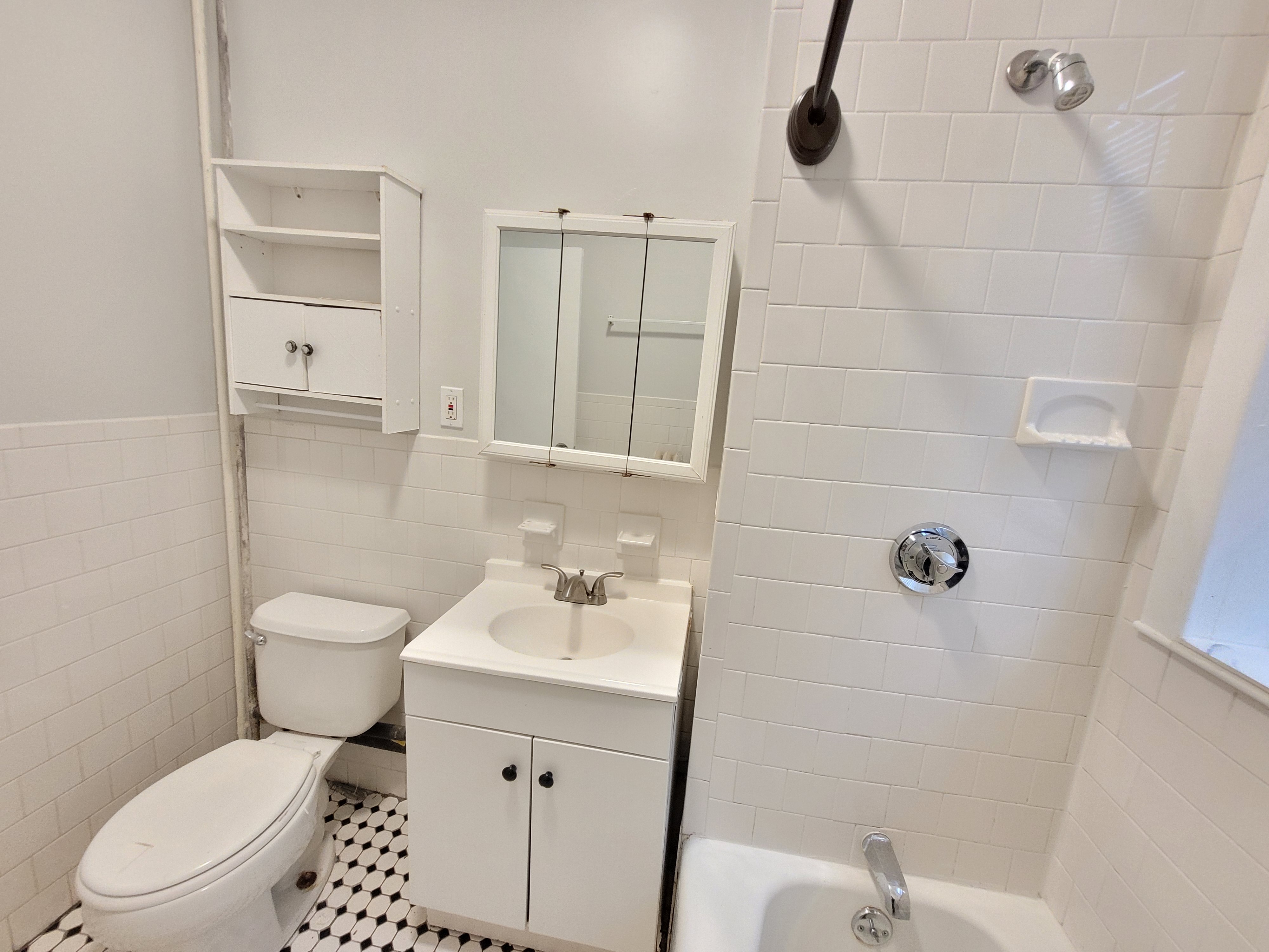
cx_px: 634
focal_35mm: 13
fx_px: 477
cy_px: 476
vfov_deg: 89.9
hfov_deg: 106.2
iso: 320
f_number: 2.2
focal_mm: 1.74
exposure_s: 1/39
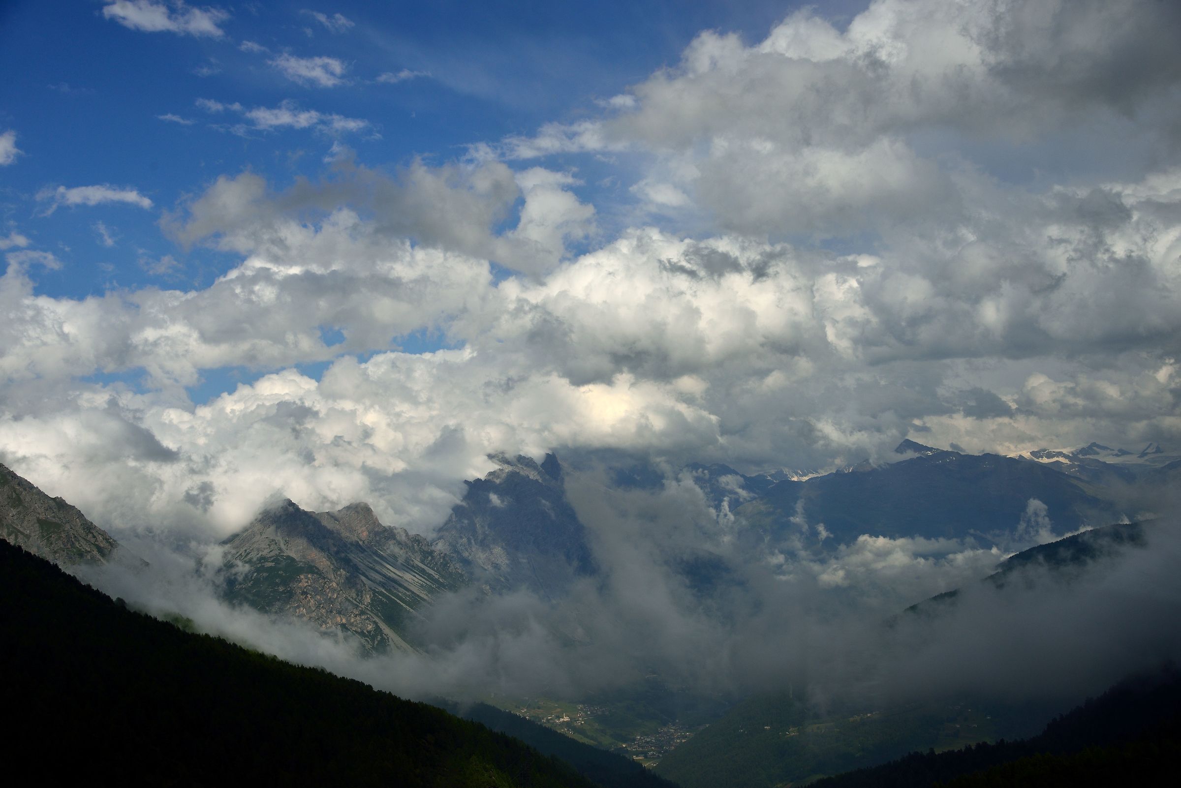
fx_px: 1575
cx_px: 590
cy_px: 394
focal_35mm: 48
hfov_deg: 41.1
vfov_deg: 28.1
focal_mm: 48
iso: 200
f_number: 9
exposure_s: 1/320
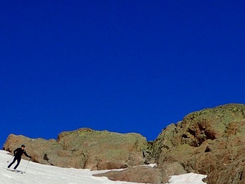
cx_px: 145
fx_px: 722
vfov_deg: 14.2
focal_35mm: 102
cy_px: 192
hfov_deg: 19.2
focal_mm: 8.41
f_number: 13
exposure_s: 1/160
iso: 100
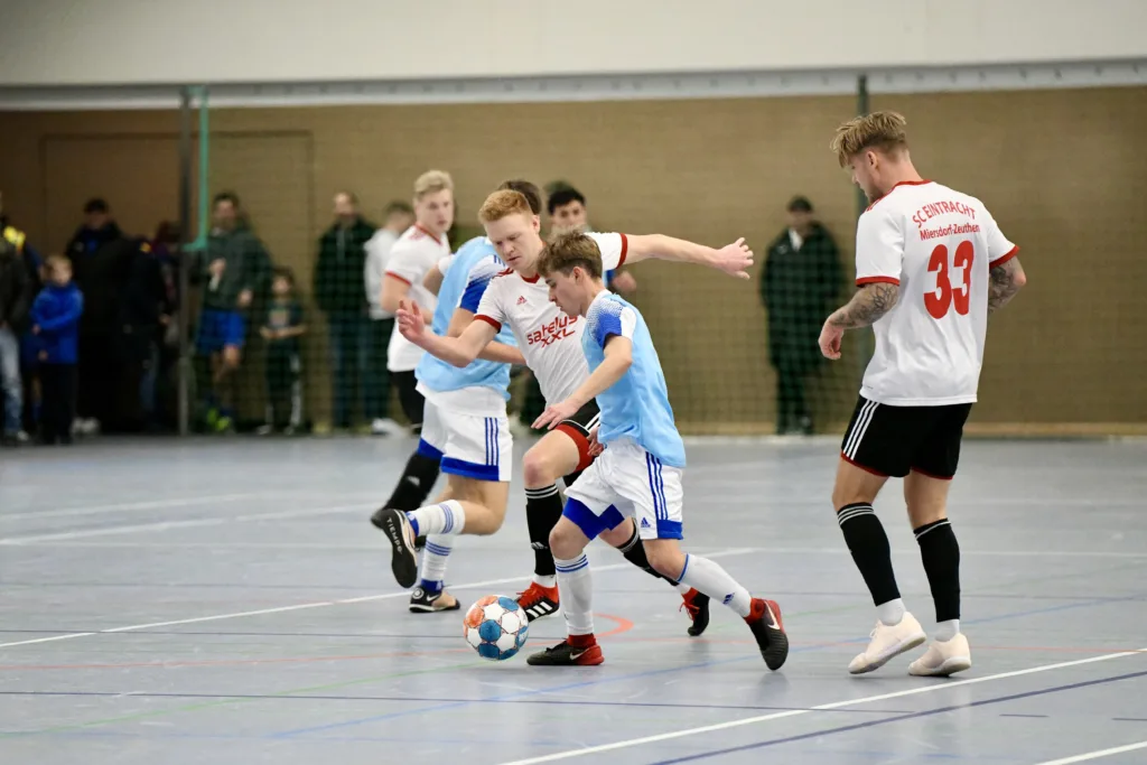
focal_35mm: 175
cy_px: 382
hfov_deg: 11.7
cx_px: 574
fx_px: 5576
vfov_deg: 7.8
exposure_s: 1/1600
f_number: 2.8
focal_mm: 175
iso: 12800
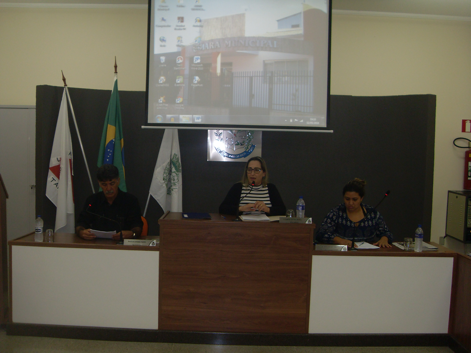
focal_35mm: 37
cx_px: 236
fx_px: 503
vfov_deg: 38.7
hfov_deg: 50.1
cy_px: 176
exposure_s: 1/45
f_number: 2.8
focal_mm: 6.3
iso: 100
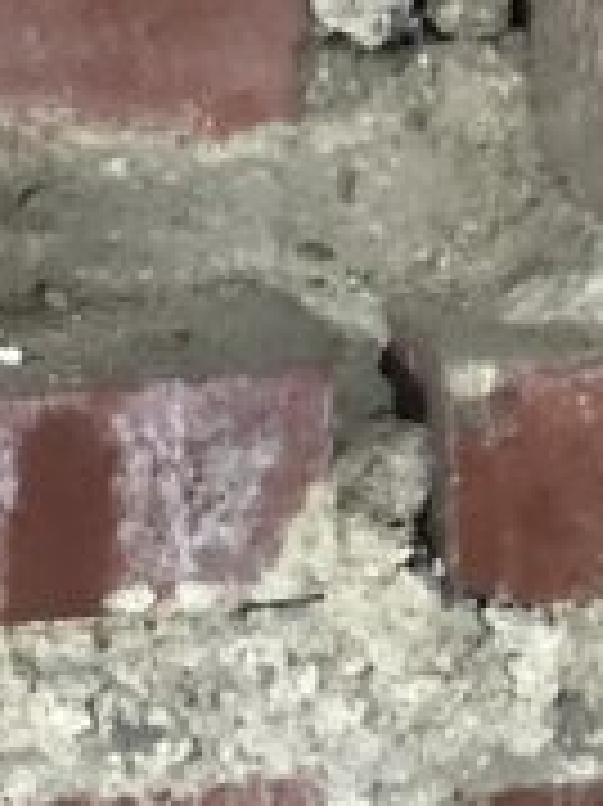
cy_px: 626
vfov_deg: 6.6
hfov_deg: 4.9
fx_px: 6930
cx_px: -675
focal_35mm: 298
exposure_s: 1/25
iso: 125
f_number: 2.4
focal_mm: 6
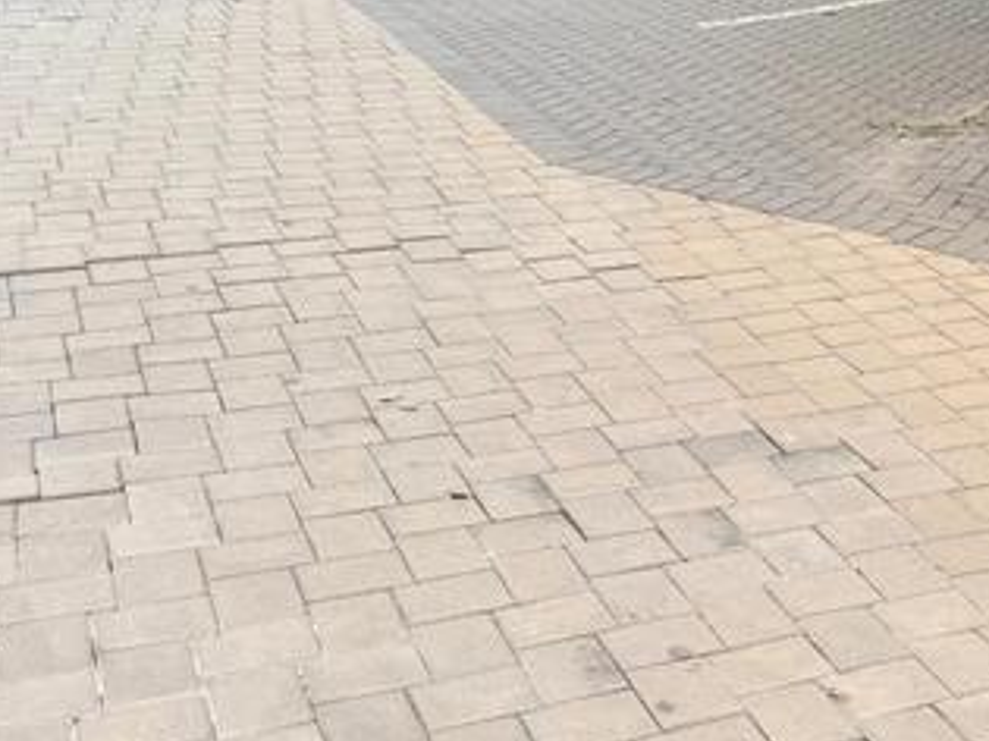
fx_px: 1742
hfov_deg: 30.0
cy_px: -166
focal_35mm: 61
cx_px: 939
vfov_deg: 22.1
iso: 80
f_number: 1.78
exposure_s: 1/822
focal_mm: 6.76
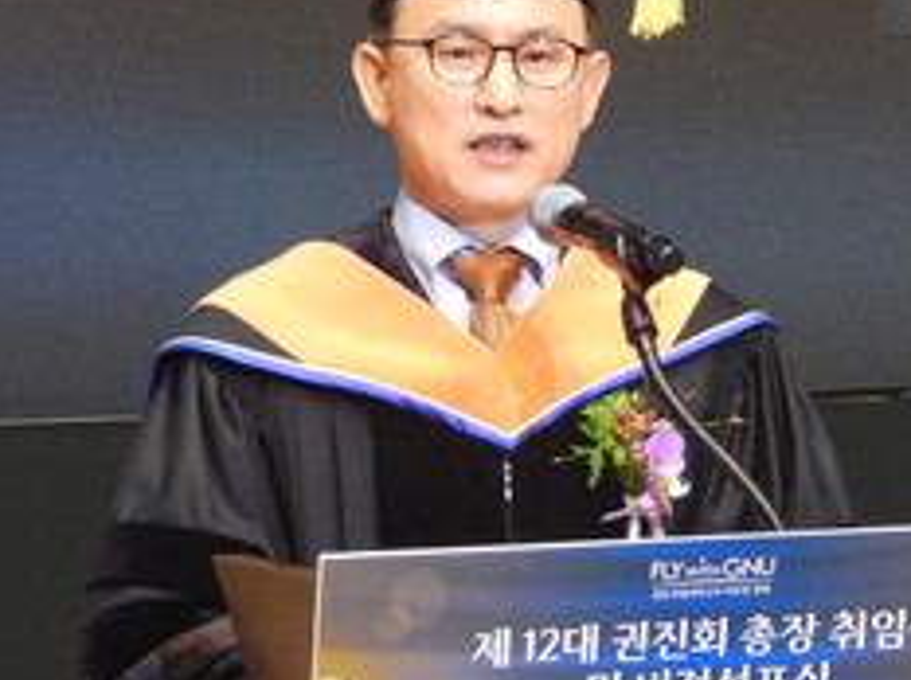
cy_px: 168
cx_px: 477
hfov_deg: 2.2
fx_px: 23728
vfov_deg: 1.6
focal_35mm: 903
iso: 400
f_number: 5
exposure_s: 1/30
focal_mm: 62.5
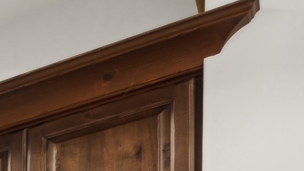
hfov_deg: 14.7
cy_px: 477
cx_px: -428
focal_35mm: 91
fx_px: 733
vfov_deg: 10.4
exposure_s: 1/2
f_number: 6.3
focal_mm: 12
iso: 100
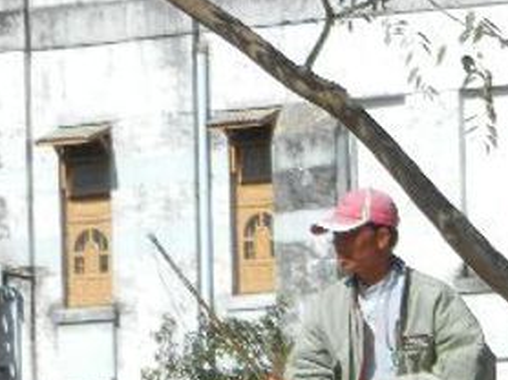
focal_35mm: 391
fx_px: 5733
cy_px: 694
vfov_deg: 3.8
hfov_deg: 5.1
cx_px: 609
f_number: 5
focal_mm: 19.1
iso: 160
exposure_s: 1/800
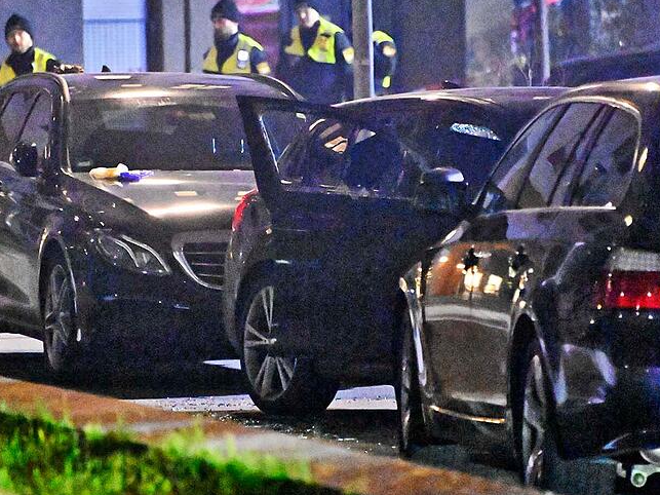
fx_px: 6939
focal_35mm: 364
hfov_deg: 5.4
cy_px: 224
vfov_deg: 4.1
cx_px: 299
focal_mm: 300
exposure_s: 1/125
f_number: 5.6
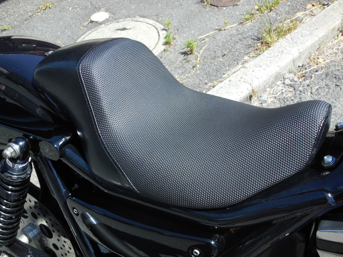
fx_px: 396
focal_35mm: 40
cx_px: 172
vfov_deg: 36.0
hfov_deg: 46.8
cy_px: 128
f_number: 3.6
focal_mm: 7.1
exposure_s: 1/640
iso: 125
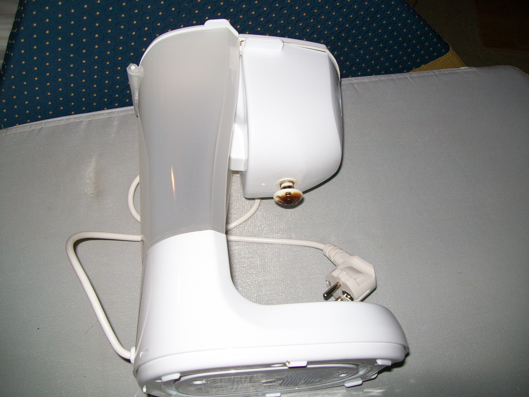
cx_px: 264
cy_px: 198
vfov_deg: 41.8
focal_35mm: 34
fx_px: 520
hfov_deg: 54.0
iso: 64
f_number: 2.7
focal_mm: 6.1
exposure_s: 1/60
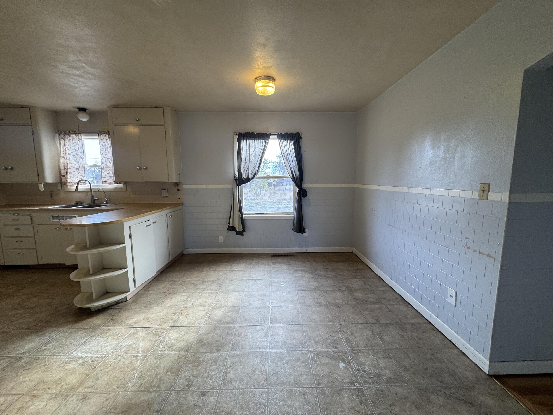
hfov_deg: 102.1
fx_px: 224
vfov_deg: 85.7
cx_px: 276
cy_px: 208
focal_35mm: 14
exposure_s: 1/120
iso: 100
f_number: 2.2
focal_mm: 2.22
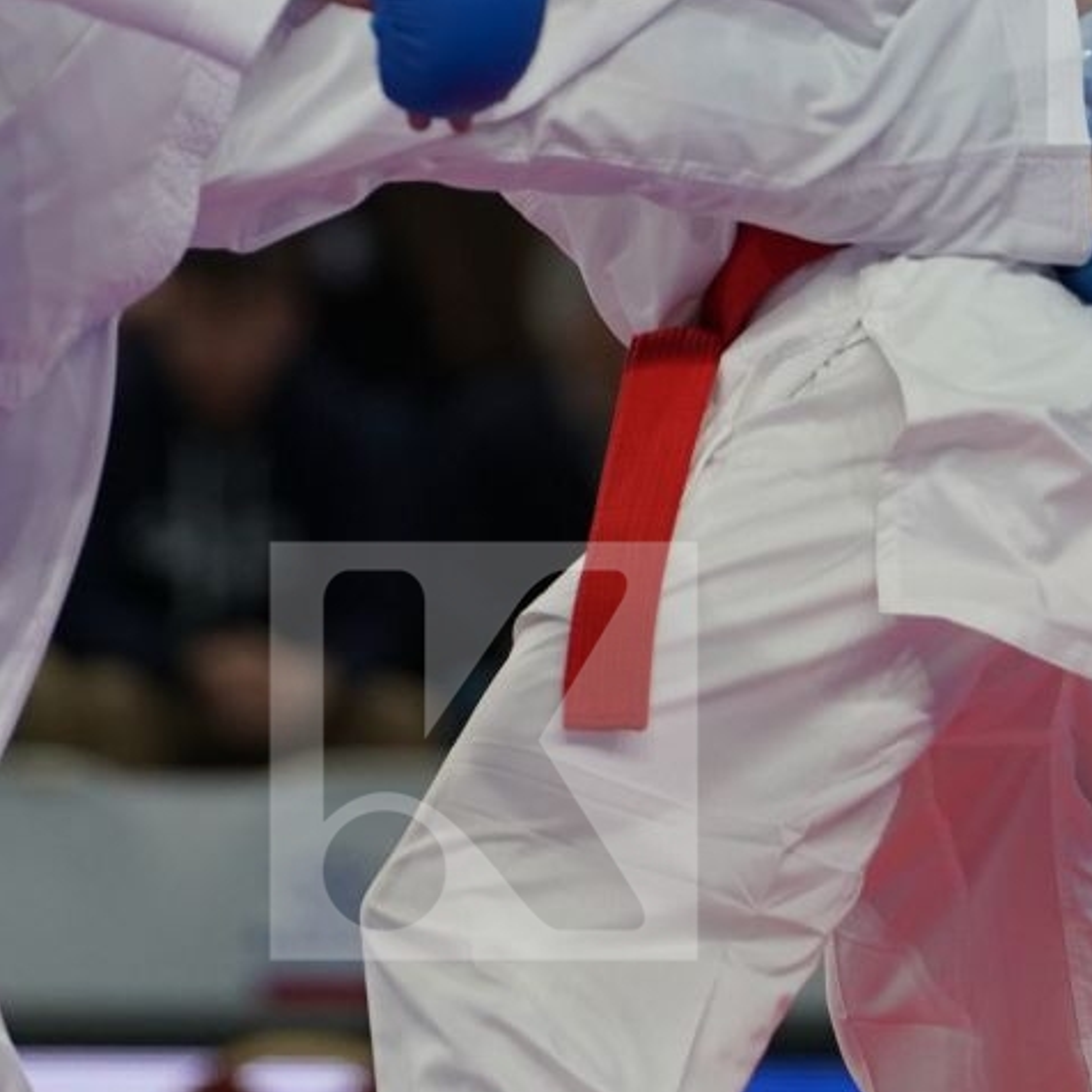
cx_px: 484
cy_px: -64
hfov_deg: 2.9
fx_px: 21914
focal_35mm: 614
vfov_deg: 2.9
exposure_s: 1/1000
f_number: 2.8
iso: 1000
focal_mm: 191
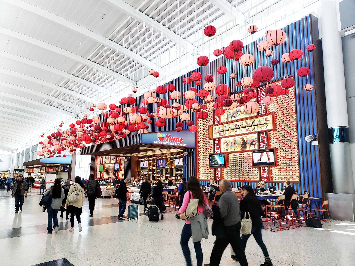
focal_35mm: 26
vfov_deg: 53.1
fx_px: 267
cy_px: 133
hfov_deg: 67.3
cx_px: 178
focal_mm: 4.3
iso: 125
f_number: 2.4
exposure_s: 1/60
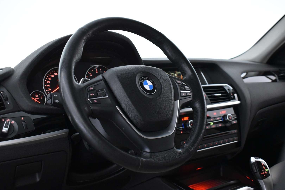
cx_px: 142
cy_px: 95
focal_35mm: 45
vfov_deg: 29.9
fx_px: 356
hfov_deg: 43.6
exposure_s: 1/40
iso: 3200
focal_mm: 30
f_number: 4.2
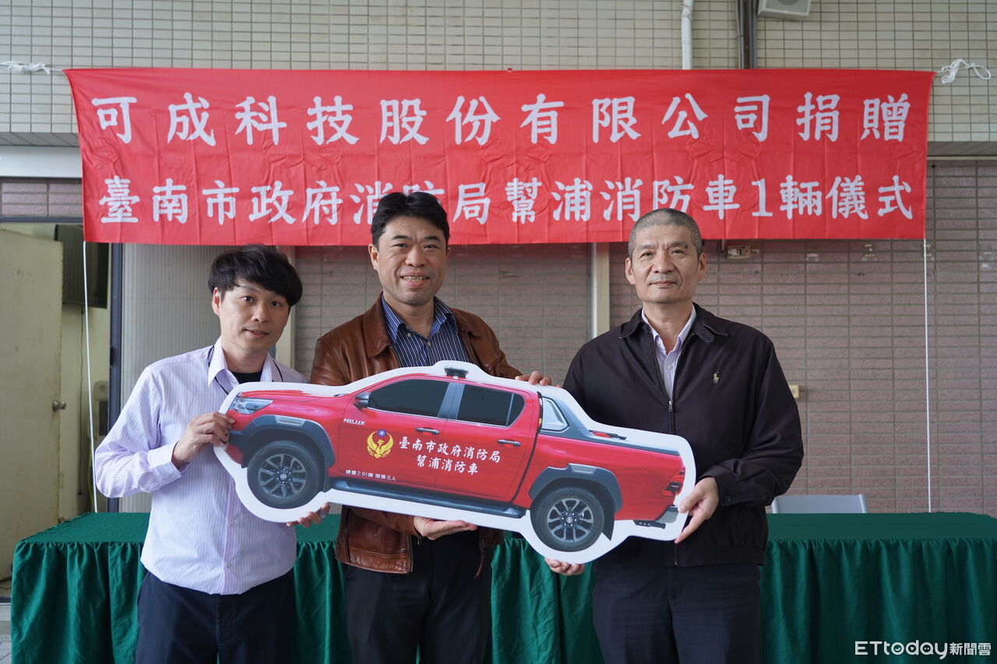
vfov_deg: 38.9
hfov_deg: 55.8
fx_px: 941
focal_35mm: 34
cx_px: 498
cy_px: 332
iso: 640
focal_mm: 34
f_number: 4
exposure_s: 1/160
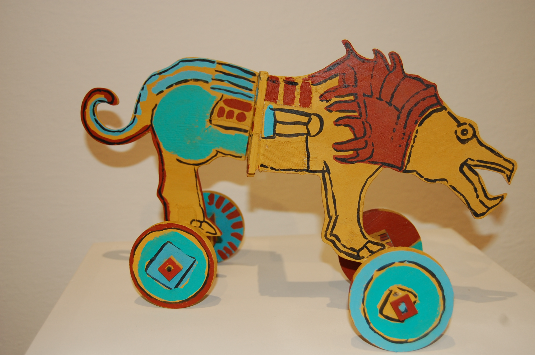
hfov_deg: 37.9
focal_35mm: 52
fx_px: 779
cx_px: 268
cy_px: 178
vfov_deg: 25.7
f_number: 4.8
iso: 400
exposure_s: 1/60
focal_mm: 35
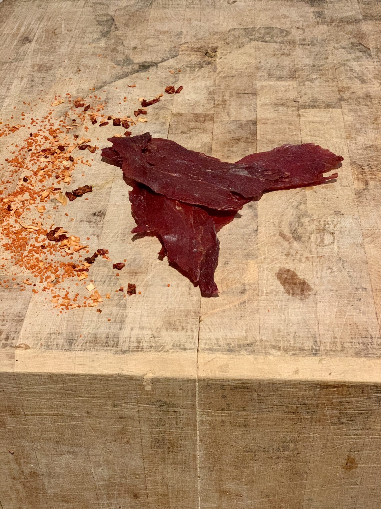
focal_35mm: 52
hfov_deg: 28.0
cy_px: 254
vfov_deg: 36.8
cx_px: 190
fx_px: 763
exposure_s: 1/50
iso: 400
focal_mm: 6
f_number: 2.4
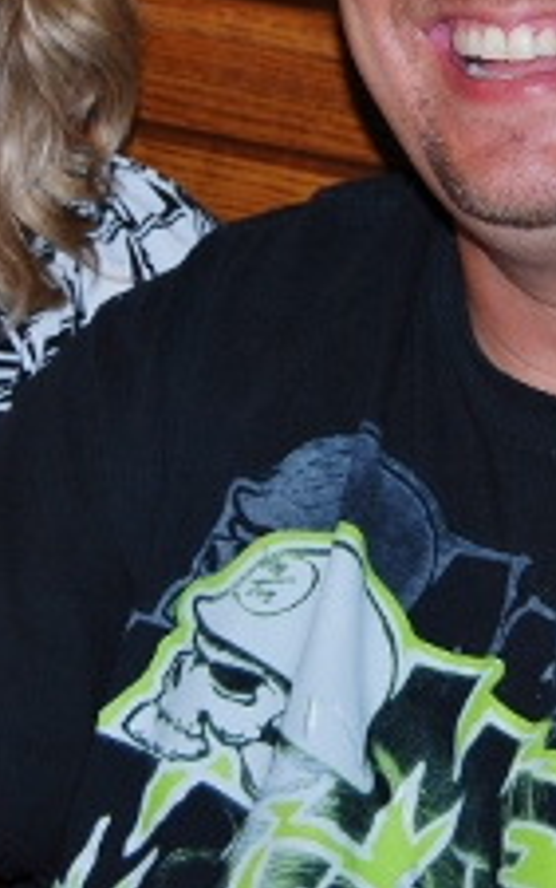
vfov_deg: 14.1
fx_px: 3581
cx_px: 276
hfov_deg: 8.9
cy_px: 253
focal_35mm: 148
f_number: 4.5
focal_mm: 34
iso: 200
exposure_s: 1/60
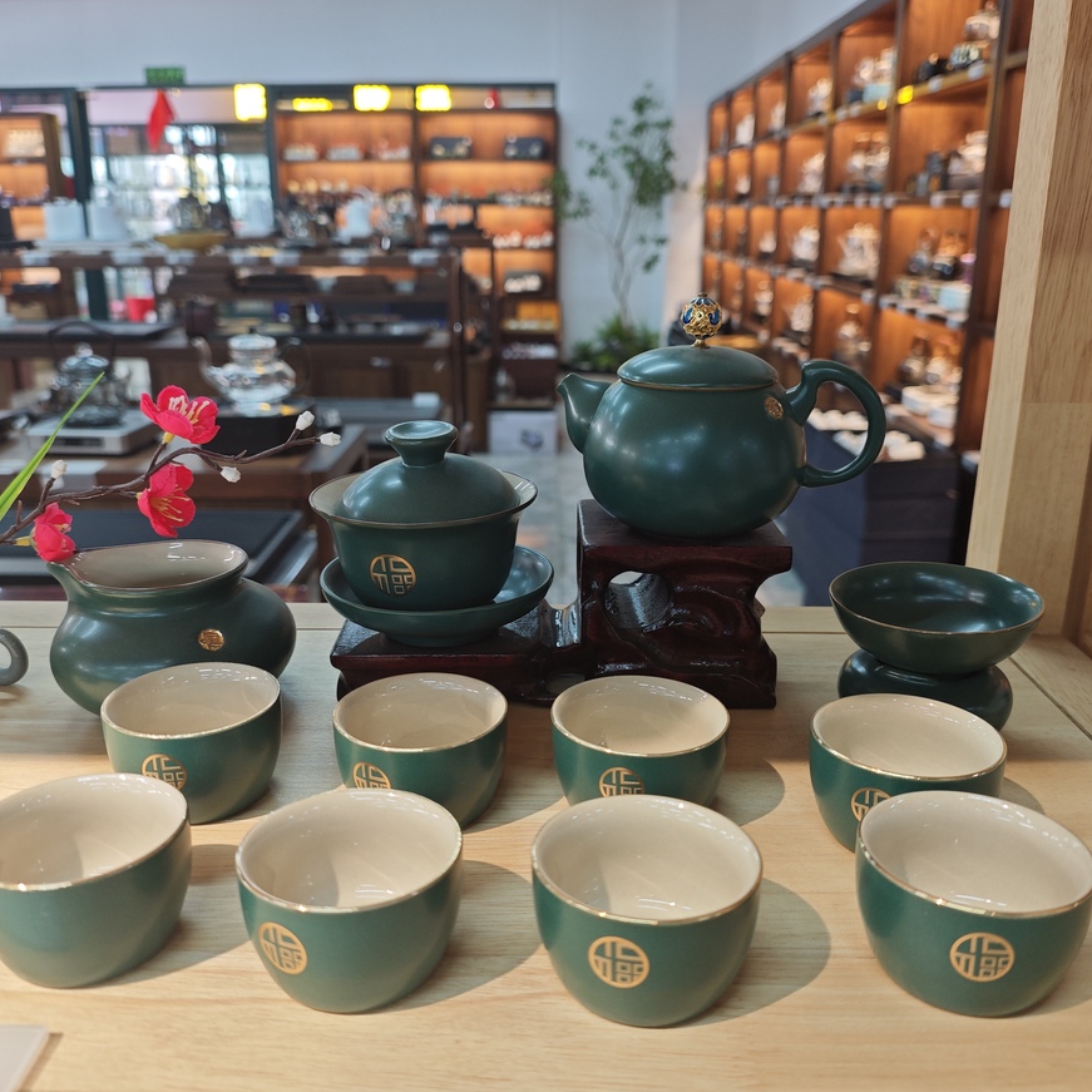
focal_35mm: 28
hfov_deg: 57.3
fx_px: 999
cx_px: 540
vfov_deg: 57.3
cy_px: 557
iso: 160
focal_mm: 6.55
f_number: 1.6
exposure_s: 1/100
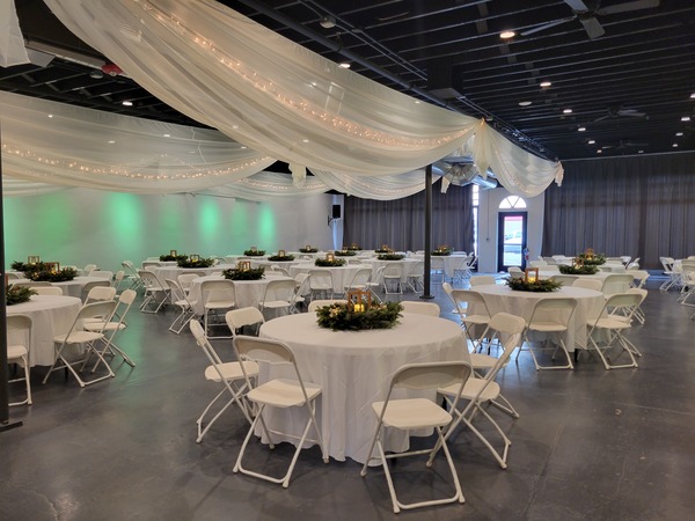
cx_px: 348
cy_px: 260
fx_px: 522
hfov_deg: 67.3
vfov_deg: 53.1
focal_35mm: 26
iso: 200
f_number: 1.8
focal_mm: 5.4
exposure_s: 1/60
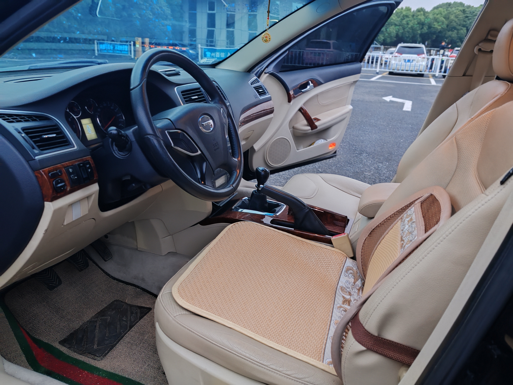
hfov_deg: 65.3
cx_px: 256
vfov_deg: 51.4
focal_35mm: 27
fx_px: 400
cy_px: 192
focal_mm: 6.12
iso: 2500
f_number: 11
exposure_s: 1/50
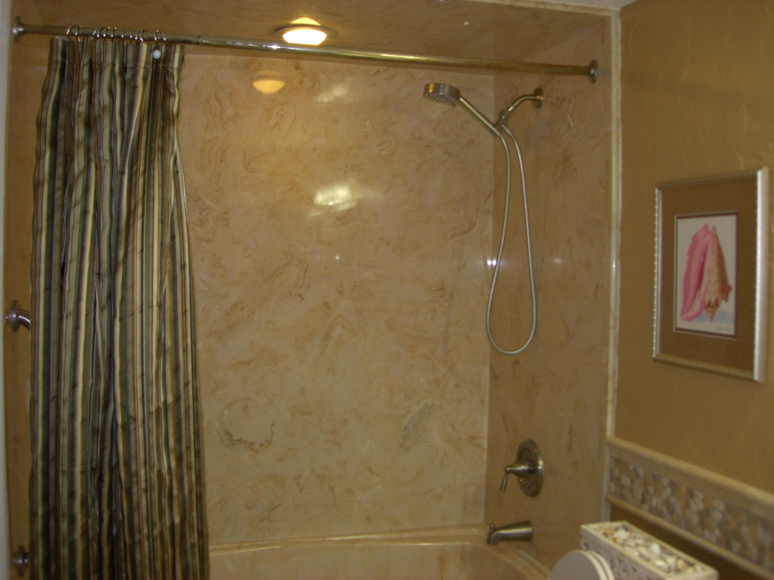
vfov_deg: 37.7
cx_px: 387
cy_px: 290
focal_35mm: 38
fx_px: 850
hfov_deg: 49.0
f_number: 2.8
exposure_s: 1/32
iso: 79
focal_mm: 7.8
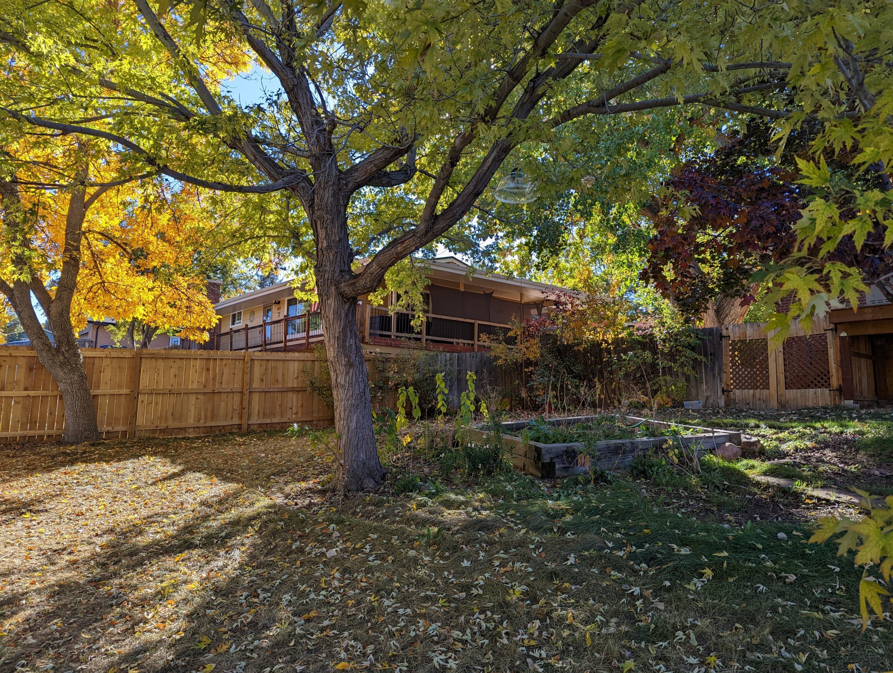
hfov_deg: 71.5
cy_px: 336
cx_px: 446
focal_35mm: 24
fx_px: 620
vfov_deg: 56.9
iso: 39
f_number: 1.85
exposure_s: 1/555
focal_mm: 6.81
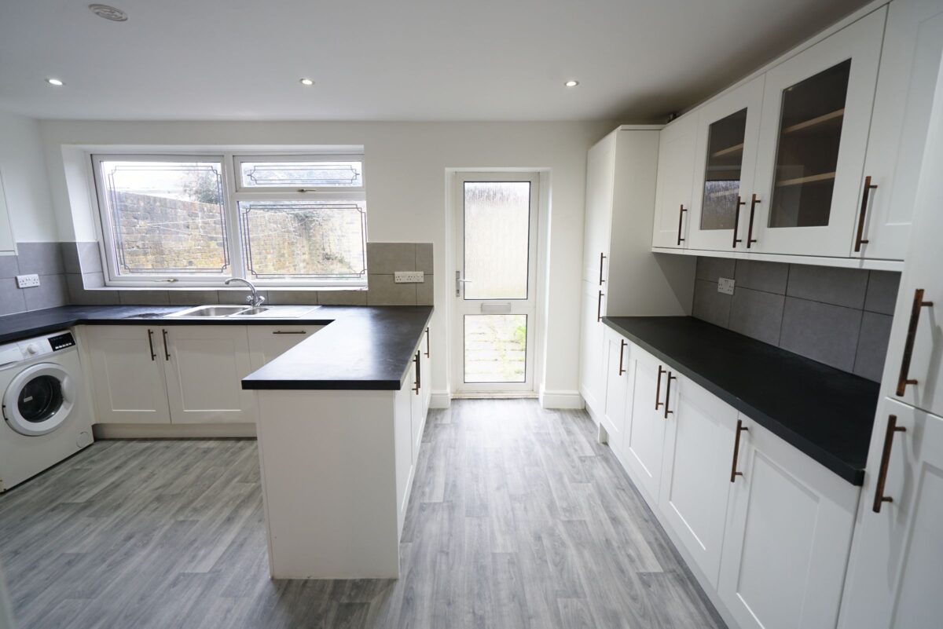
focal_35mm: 16
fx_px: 419
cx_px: 472
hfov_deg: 96.7
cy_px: 314
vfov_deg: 73.8
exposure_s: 1/40
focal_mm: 16
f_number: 5
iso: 500
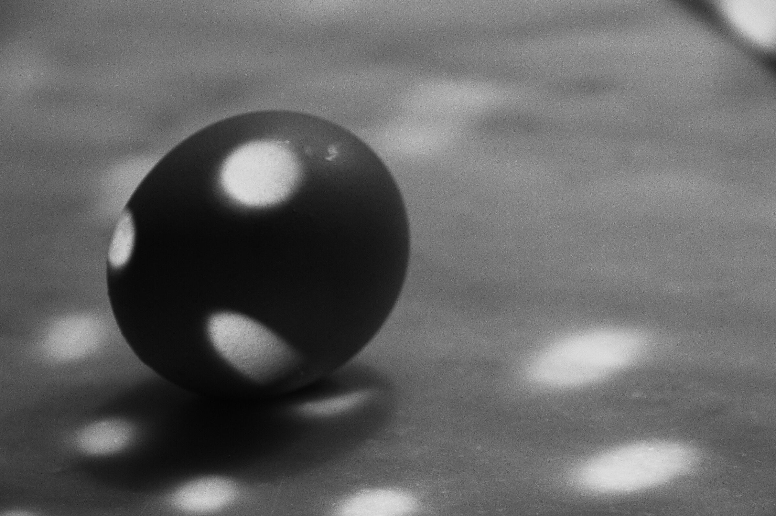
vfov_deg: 3.8
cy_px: 258
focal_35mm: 360
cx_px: 388
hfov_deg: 5.7
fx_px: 7753
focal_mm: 240
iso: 400
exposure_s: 1/8
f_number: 9
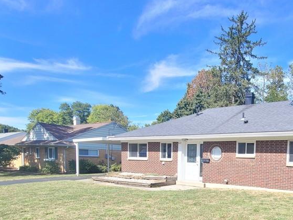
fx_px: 203
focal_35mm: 24
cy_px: 175
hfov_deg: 66.2
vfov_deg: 53.2
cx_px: 227
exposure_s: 1/593
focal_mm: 2.2
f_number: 2.2
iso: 64
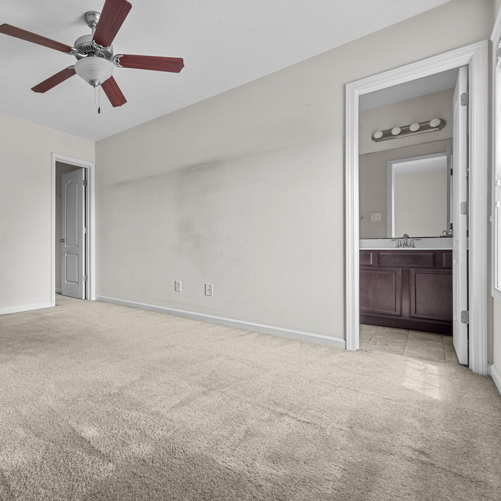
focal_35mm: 18
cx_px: 130
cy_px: 250
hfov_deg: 75.3
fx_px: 295
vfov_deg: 80.7
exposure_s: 1/6
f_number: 7.1
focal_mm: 14
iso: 800
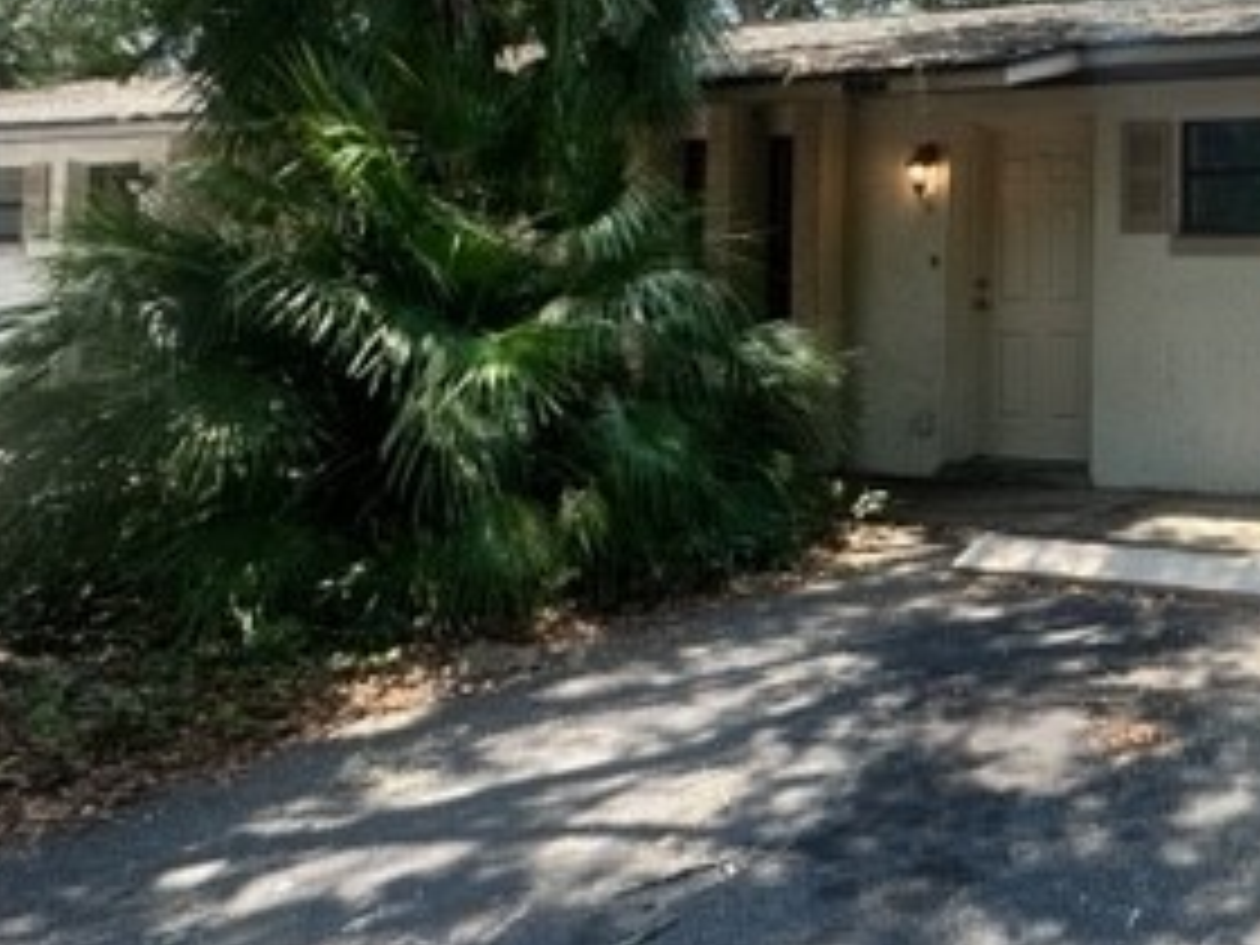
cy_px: 234
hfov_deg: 43.4
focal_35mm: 32
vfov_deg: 42.8
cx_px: 1400
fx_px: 1165
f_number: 2.2
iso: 40
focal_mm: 2.22
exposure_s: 1/226
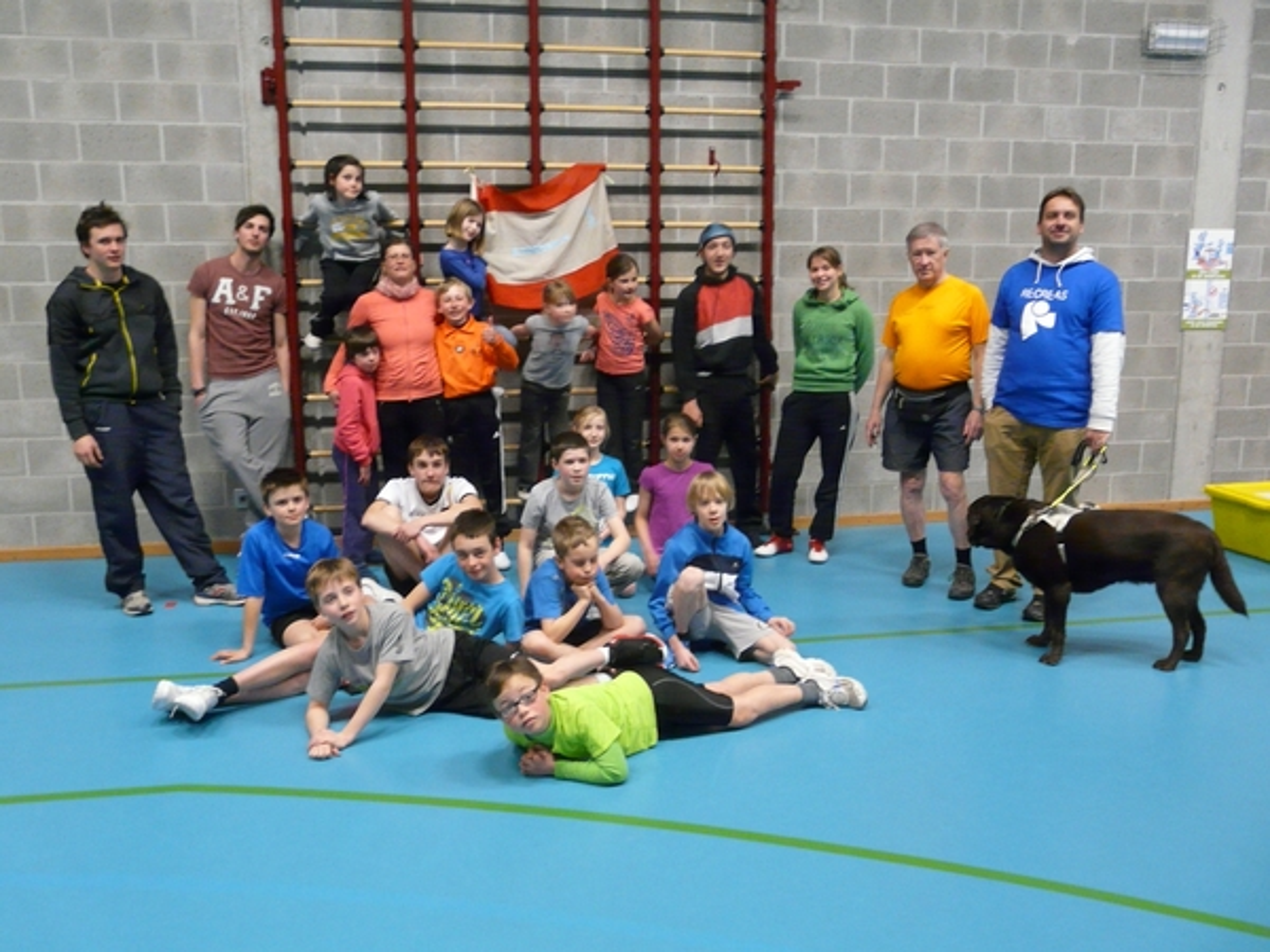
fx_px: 1064
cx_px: 635
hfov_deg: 61.7
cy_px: 476
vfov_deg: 48.2
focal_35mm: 29
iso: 400
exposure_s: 1/13
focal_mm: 4.6
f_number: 2.8
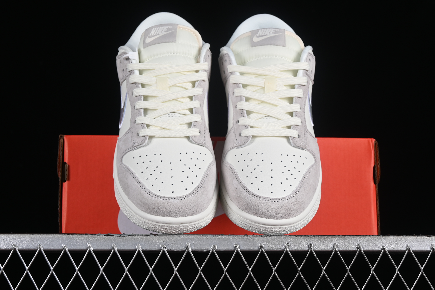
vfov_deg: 18.2
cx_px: 218
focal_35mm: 75
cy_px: 145
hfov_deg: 27.0
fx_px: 906
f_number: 8
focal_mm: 50
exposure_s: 1/80
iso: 160
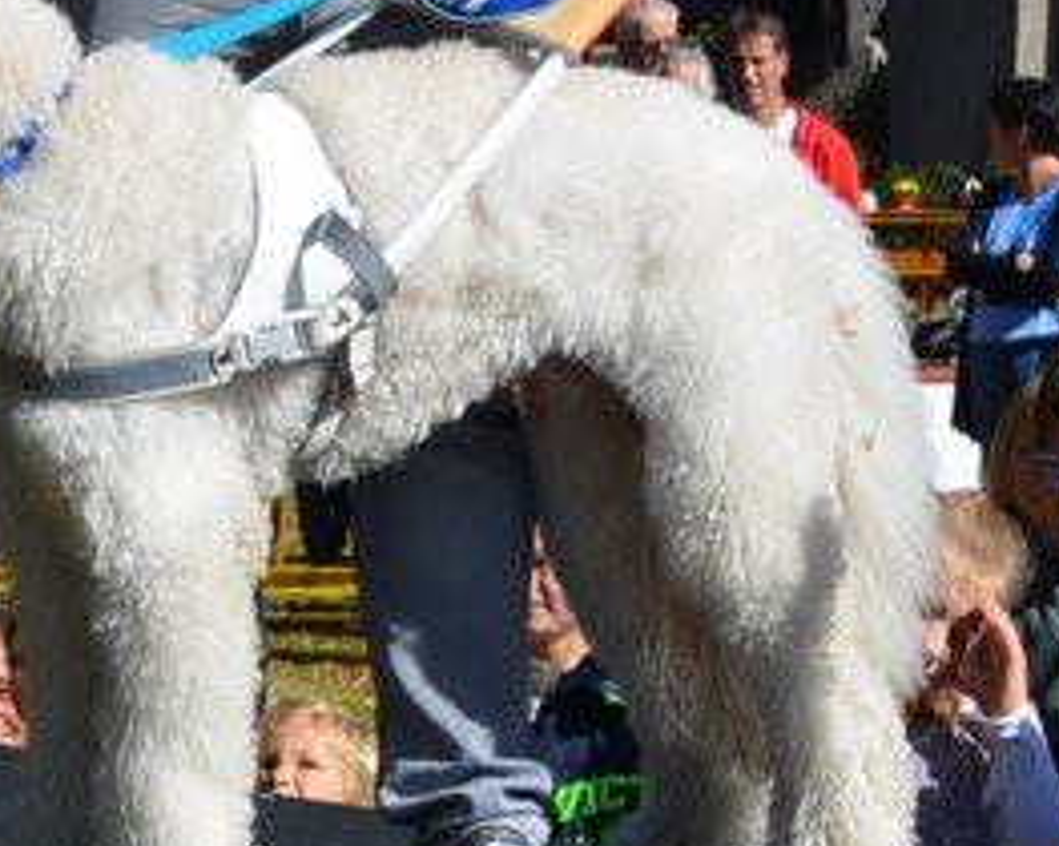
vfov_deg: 9.5
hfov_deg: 12.0
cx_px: 1566
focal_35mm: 154
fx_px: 4823
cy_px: -669
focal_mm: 18
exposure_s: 1/250
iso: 100
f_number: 8
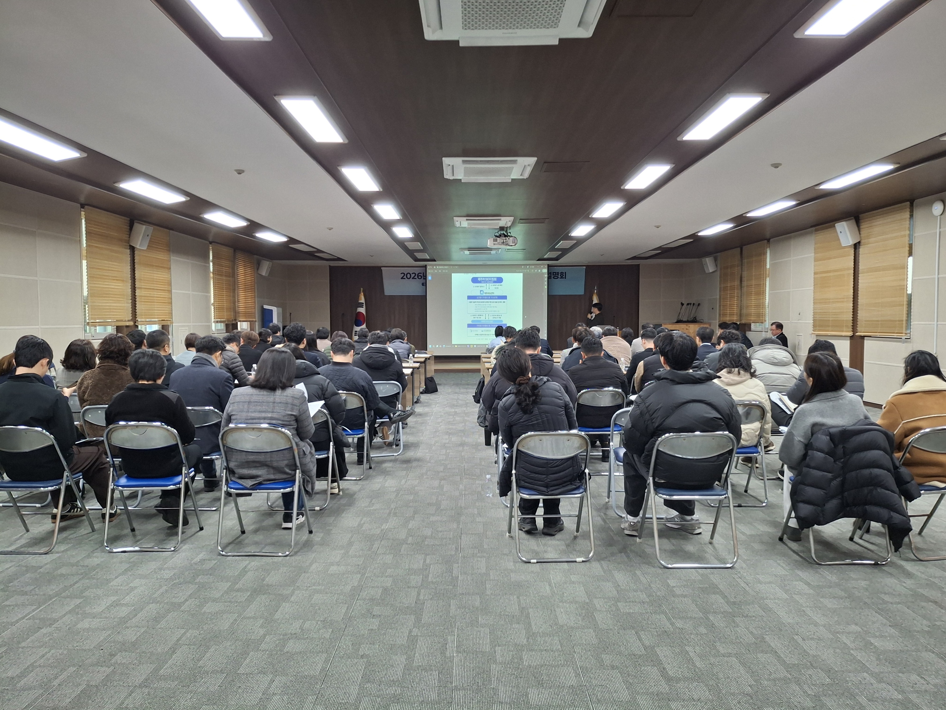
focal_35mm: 25
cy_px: 355
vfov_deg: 54.9
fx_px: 683
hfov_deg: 69.4
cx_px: 473
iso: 160
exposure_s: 1/60.2
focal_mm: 4.69
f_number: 1.8
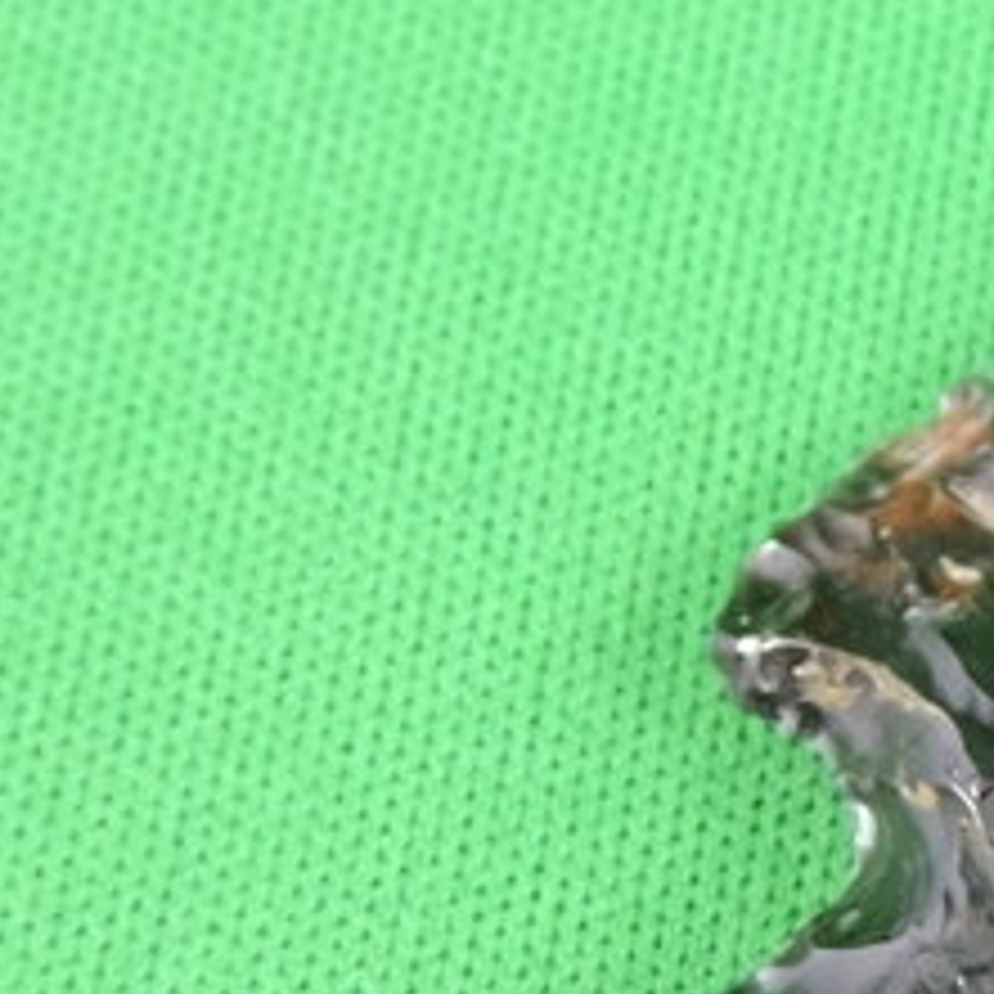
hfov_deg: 15.1
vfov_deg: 16.1
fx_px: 3509
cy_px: 706
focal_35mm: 108
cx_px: 1419
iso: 800
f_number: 3.8
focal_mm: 6.3
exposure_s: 1/60
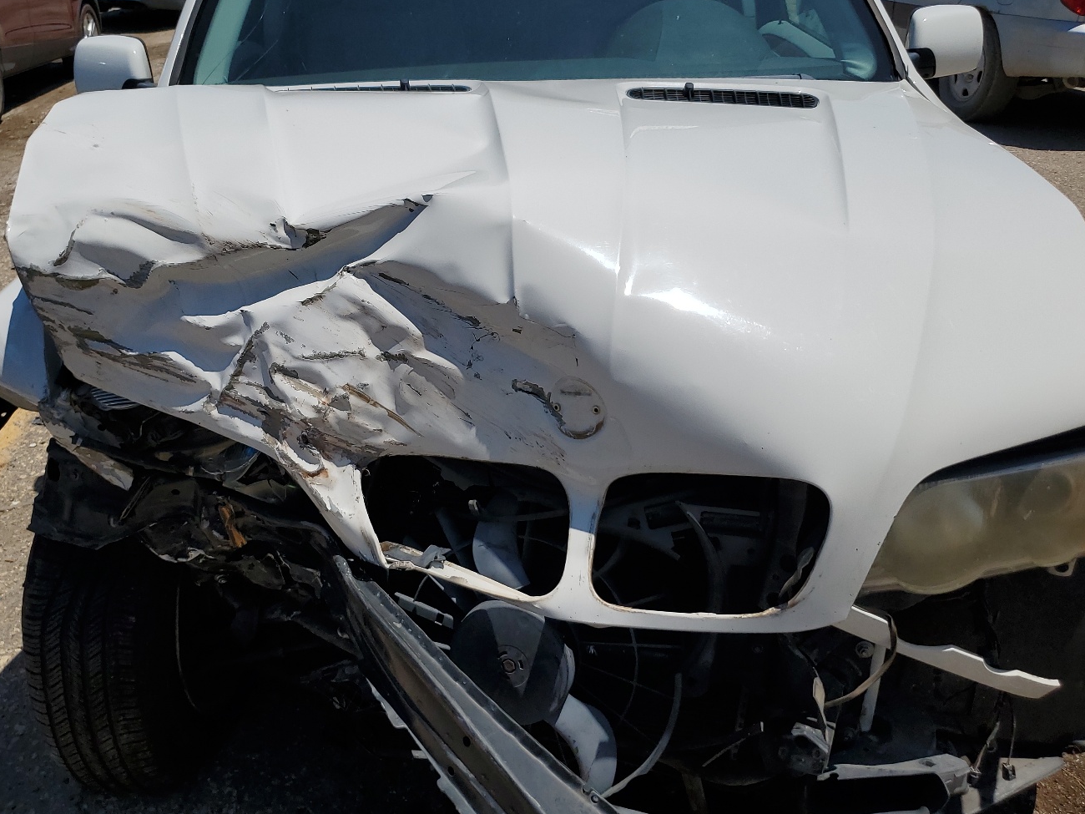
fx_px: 1003
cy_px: 400
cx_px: 526
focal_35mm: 32
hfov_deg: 56.8
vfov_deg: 44.2
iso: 51
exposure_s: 1/10000
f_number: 1.5
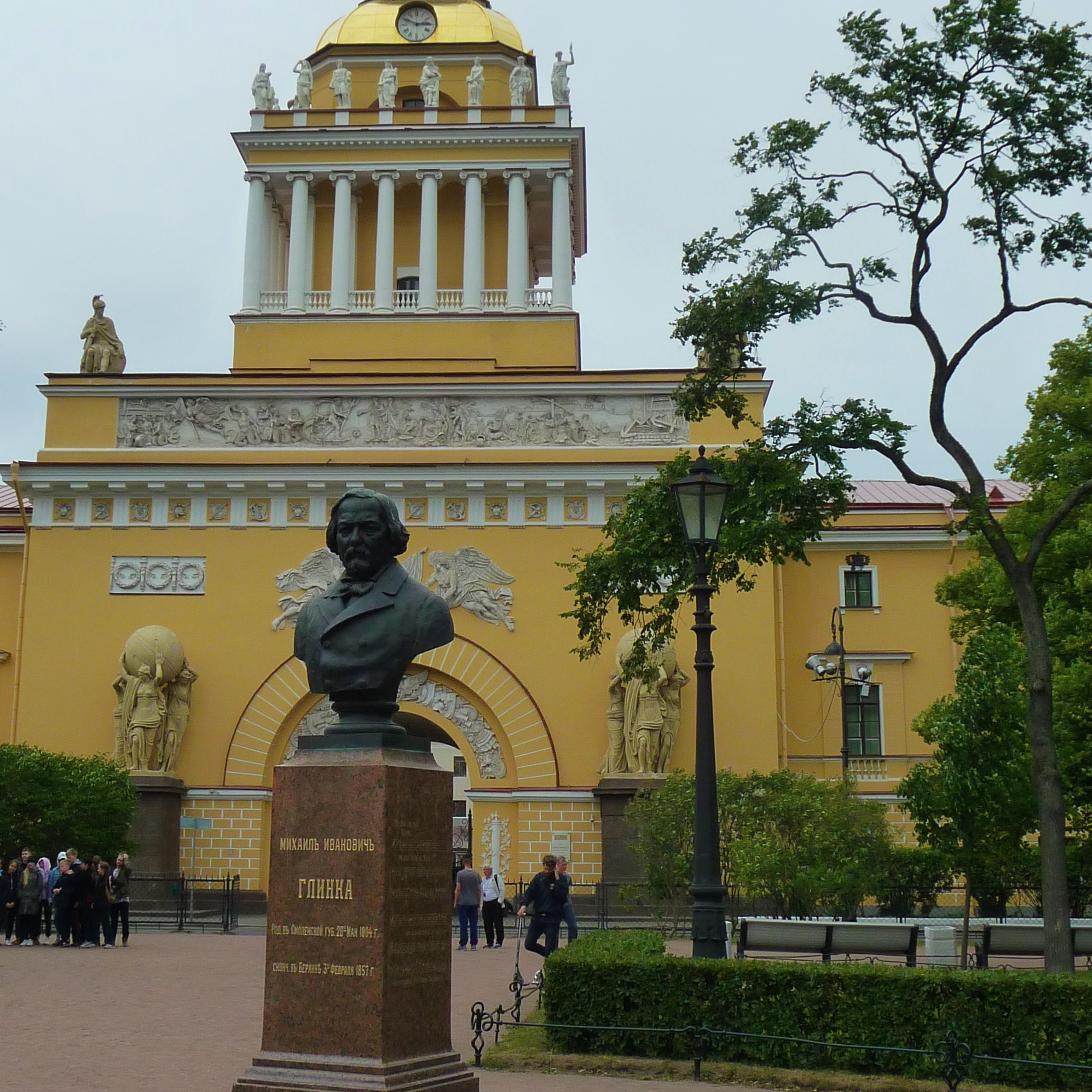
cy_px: 432
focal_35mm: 49
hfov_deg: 34.6
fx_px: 1749
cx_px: 471
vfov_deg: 34.6
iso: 160
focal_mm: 5.3
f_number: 8
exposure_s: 1/320
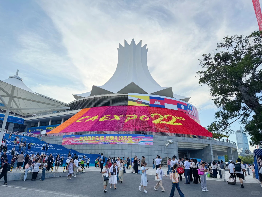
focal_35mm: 24
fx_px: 182
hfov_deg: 71.6
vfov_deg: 56.8
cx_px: 131
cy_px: 98
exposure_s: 1/3425
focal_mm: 6.76
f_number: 1.78
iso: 80
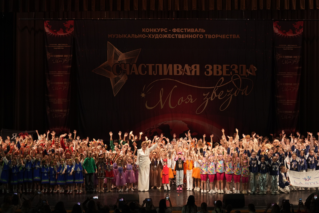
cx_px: 160
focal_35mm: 70
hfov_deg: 28.8
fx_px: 620
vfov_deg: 19.5
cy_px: 106
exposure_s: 1/400
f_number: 2.8
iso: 1600
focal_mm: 70
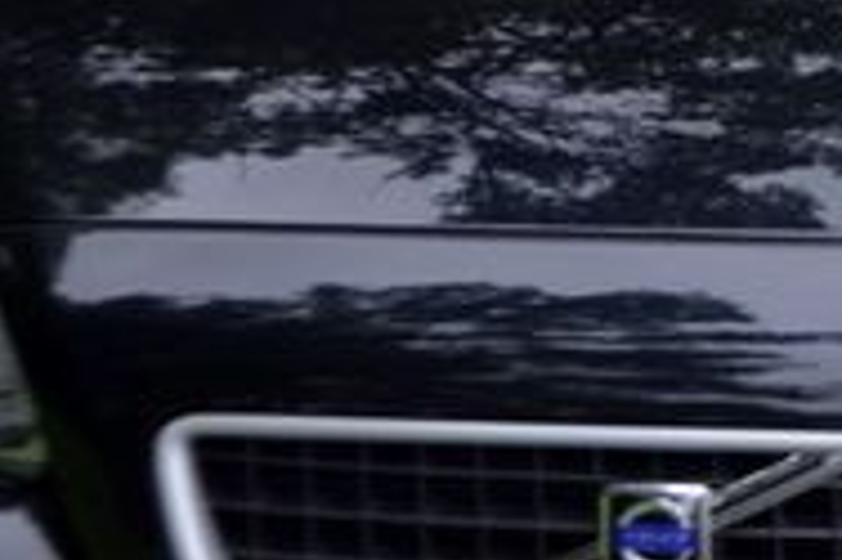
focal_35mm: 163
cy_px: -381
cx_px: 999
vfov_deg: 8.2
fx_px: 3809
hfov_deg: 12.3
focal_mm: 32
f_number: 5.6
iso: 400
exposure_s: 1/125
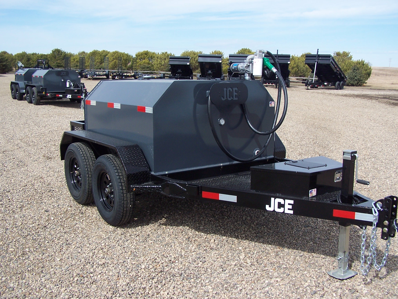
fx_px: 437
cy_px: 150
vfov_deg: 37.7
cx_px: 199
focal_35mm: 38
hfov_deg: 49.0
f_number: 4
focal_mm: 6.3
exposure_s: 1/750
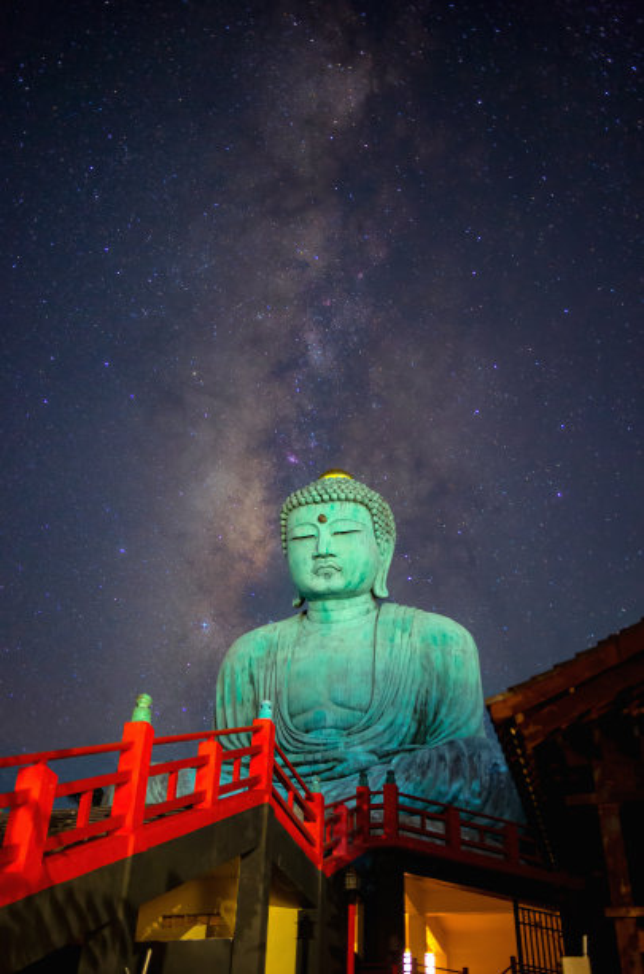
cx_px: 322
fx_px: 971
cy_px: 487
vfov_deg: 53.2
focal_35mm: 36
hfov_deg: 36.7
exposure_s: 20
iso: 1600
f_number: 1.8
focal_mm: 24
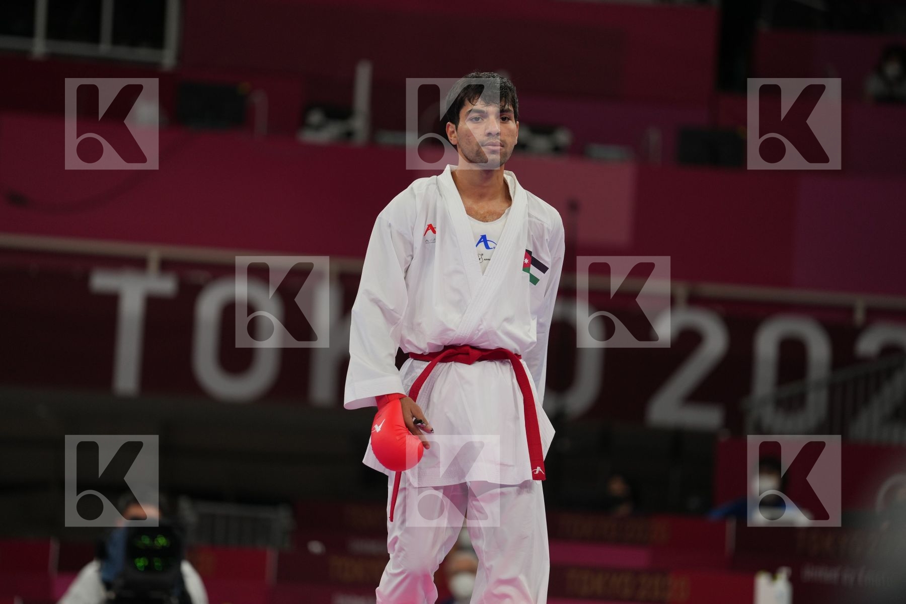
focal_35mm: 200
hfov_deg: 10.3
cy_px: 302
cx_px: 453
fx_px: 5033
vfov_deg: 6.9
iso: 500
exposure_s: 1/1000
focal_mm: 200
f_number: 2.8
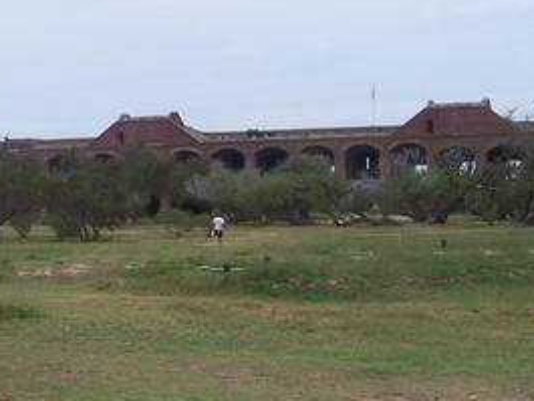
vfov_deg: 17.0
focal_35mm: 87
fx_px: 1343
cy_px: 179
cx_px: 77
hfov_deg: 22.1
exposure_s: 1/750
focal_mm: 6
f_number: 4.8
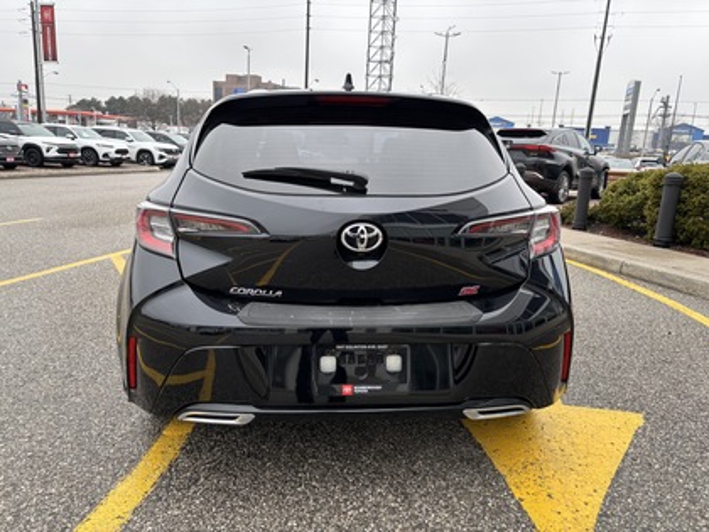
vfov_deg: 53.1
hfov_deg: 67.3
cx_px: 354
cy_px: 266
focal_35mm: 26
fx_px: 533
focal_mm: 5.96
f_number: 1.6
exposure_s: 1/329
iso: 50
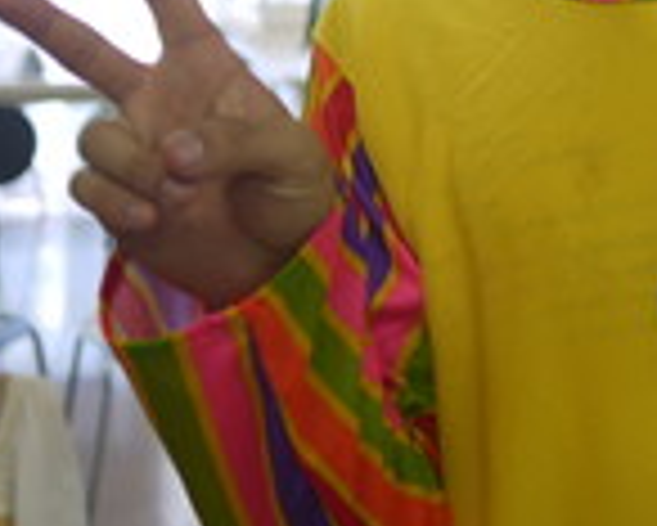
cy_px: -106
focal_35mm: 134
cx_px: 860
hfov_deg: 13.8
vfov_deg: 11.3
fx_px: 2607
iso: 100
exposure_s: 1/60
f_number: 1.8
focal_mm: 20
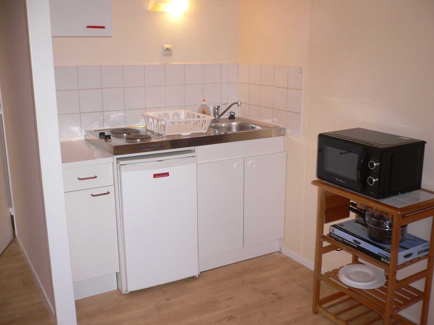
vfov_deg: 39.7
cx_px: 222
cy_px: 165
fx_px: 451
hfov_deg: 51.3
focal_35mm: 36
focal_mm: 5.8
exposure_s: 1/60
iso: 200
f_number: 2.8
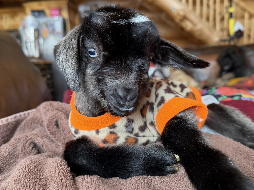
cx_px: 131
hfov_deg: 55.3
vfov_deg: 42.9
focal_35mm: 33
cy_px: 91
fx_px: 242
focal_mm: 6.76
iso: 200
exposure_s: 1/106
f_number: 1.78
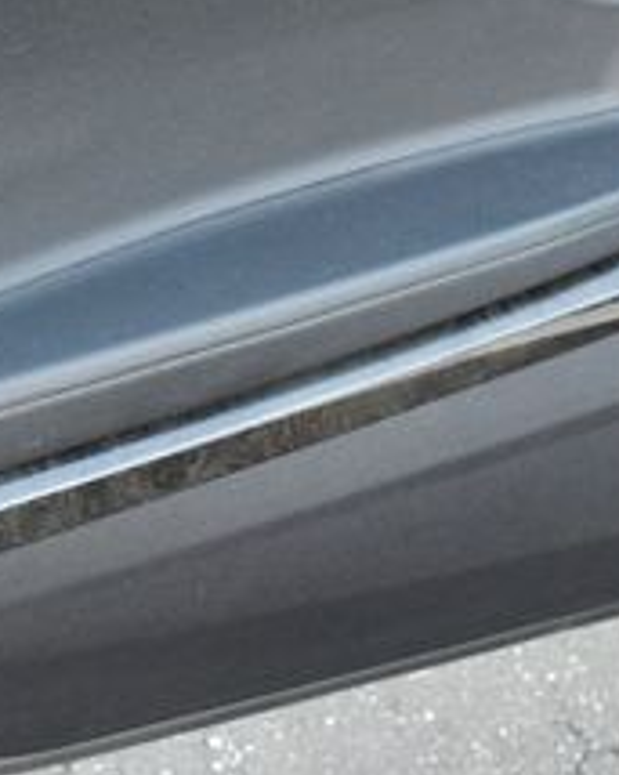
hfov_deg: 15.1
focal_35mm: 101
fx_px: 2315
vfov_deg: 18.8
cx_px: 496
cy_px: 167
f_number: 3.5
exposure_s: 1/200
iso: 800
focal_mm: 18
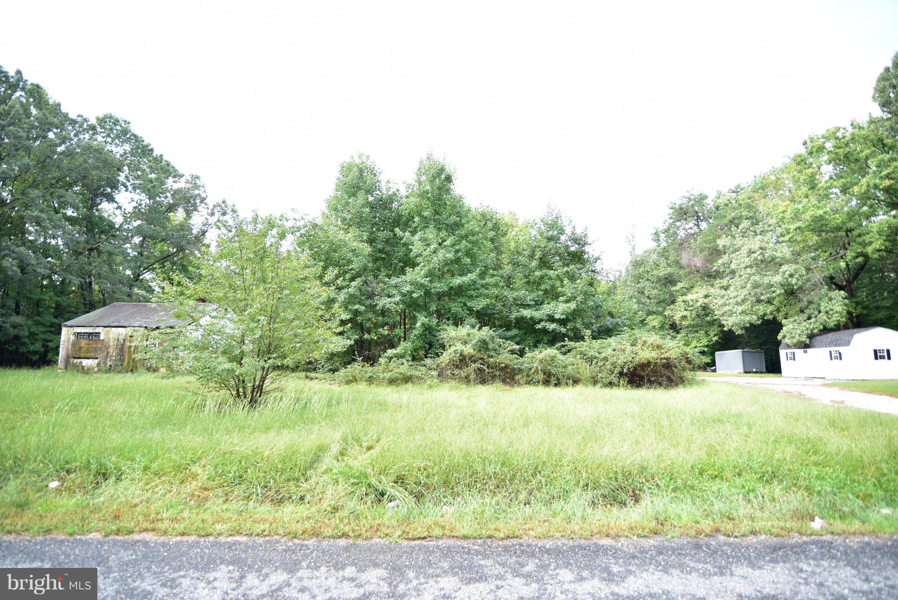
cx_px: 449
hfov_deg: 96.7
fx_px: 399
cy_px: 300
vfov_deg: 73.8
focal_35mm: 16
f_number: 2.8
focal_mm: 16
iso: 100
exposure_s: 1/100
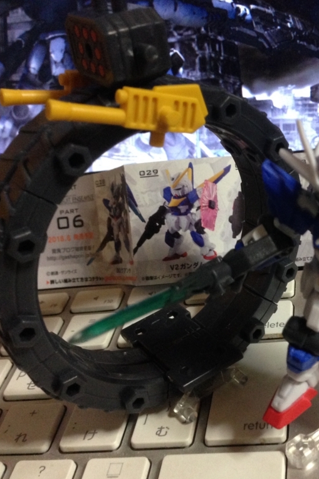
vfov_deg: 42.8
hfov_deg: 28.4
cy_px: 240
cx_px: 269
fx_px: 612
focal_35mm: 46
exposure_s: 1/20
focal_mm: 4.12
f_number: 2.4
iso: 250
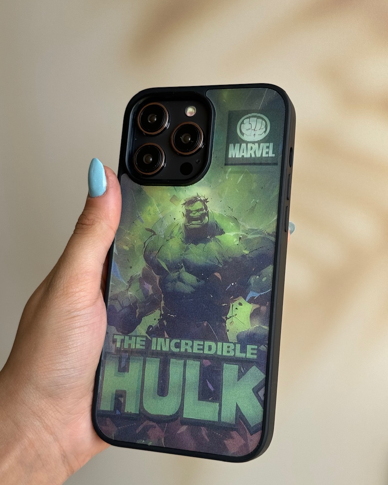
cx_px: 192
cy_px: 241
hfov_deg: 29.7
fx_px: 732
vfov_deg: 36.7
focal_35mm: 51
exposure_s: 1/457
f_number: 1.78
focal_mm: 6.76
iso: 64
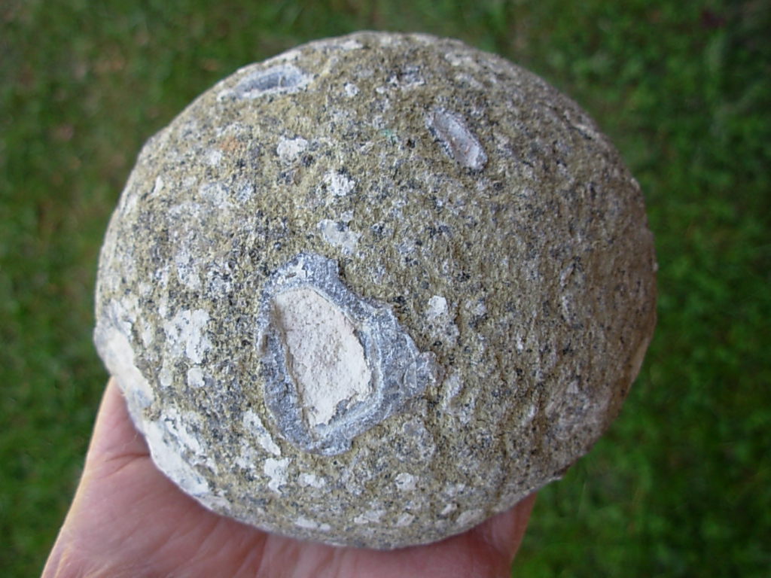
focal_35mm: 38
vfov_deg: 37.7
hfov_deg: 49.0
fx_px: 846
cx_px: 386
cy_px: 289
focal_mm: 6.3
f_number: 2.9
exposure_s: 1/108
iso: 50
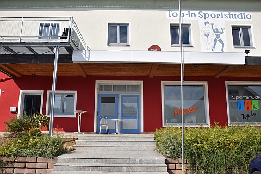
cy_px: 87
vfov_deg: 47.9
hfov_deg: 67.4
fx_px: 196
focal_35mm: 27
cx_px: 130
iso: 400
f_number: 7.1
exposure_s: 1/1600
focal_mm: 18
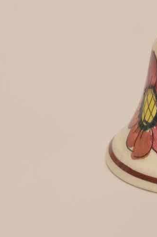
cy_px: 38
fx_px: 2166
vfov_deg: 6.3
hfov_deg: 4.1
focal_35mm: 329
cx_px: 198
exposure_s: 1/160
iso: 800
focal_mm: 85
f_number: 7.1
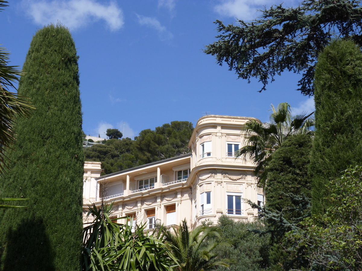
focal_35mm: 72
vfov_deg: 20.4
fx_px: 753
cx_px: 181
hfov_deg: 27.0
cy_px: 136
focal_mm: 12.8
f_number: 5.6
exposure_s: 1/400
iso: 80
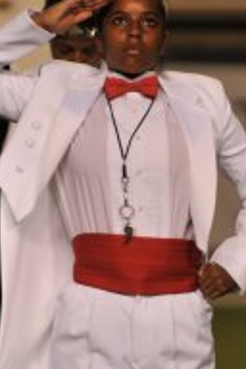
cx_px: 55
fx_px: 9603
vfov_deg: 2.2
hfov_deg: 1.5
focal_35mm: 937
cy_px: 265
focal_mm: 200
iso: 200
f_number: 2.8
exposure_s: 1/200
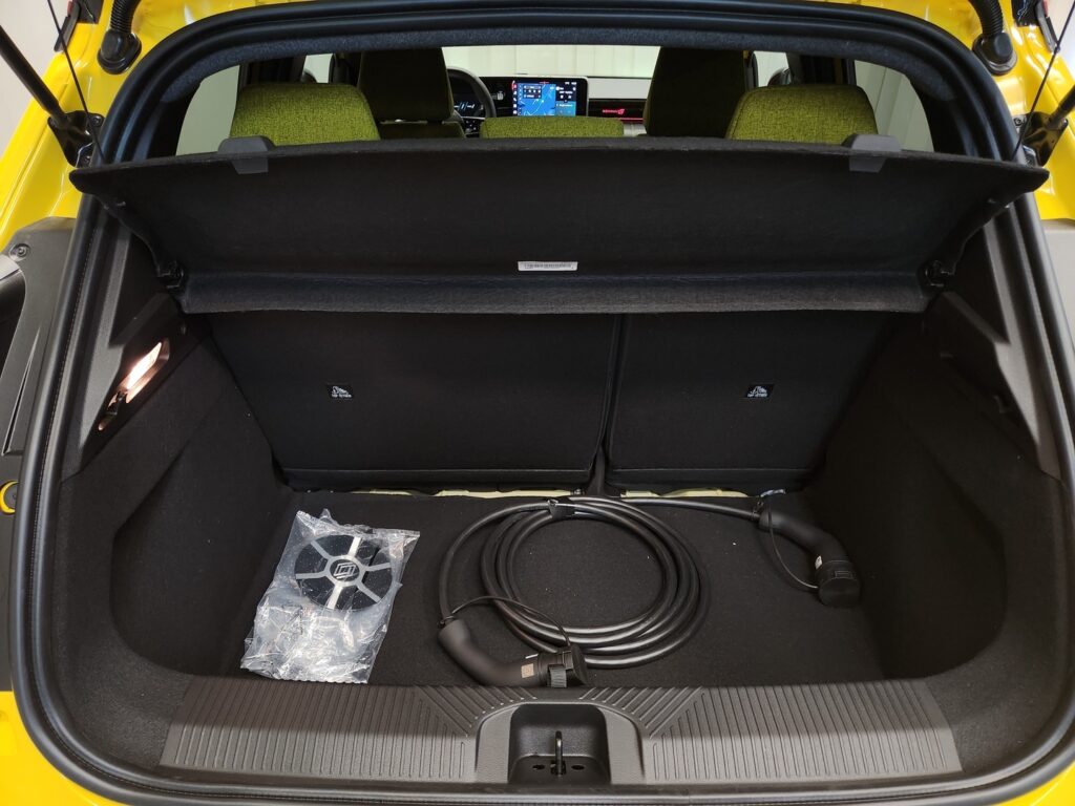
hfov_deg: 73.9
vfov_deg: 58.9
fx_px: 714
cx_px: 538
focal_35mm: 23
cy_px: 403
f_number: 1.8
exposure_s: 1/100
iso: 320
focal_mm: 5.4
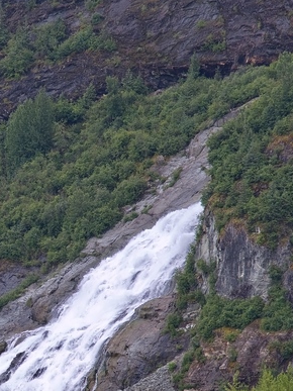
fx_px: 4314
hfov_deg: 3.9
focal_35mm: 382
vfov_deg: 5.2
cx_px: -17
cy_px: 274
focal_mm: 120
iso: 100
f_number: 4.5
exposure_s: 1/250
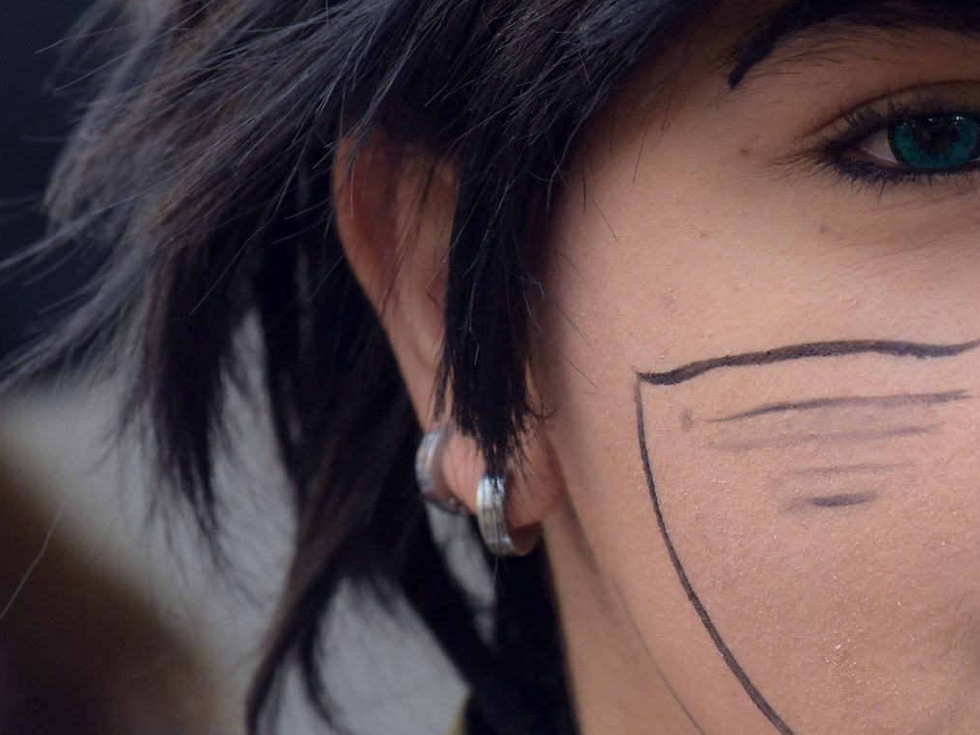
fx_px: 11861
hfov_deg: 4.7
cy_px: 357
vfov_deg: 3.5
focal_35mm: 419
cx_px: 1056
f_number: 6.3
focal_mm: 185
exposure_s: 1/1000
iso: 2000
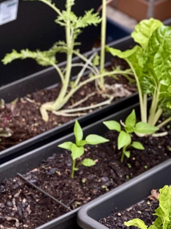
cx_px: -4
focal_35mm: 153
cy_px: 189
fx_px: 1008
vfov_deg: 12.8
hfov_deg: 9.6
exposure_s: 1/18
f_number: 2.2
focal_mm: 7.5
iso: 400
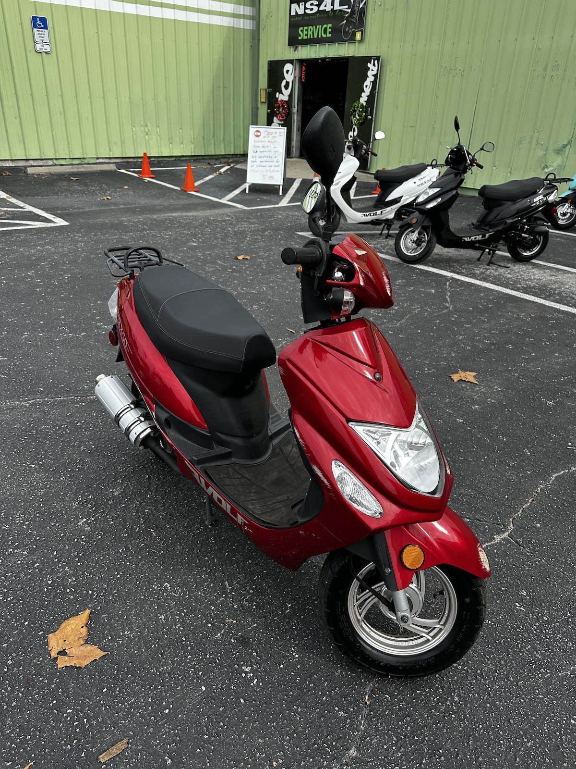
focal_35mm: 24
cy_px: 384
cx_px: 288
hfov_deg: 56.8
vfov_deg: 71.6
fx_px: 532
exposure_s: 1/1453
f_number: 1.78
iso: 80
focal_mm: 6.86
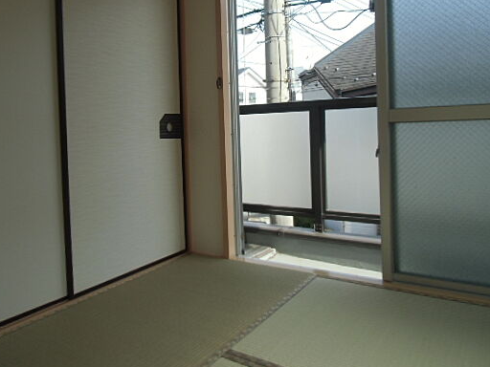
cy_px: 143
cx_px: 215
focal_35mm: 30
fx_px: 425
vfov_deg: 46.5
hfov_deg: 59.8
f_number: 3
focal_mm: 4.24
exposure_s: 1/320
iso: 64
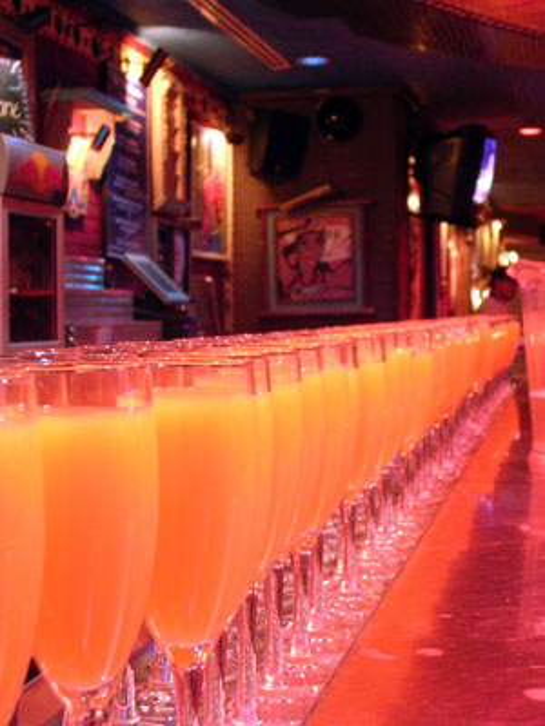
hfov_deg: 24.4
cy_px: 363
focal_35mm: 60
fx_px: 1260
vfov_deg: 32.2
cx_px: 272
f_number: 3.4
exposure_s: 1/1.7
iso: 400
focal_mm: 9.1
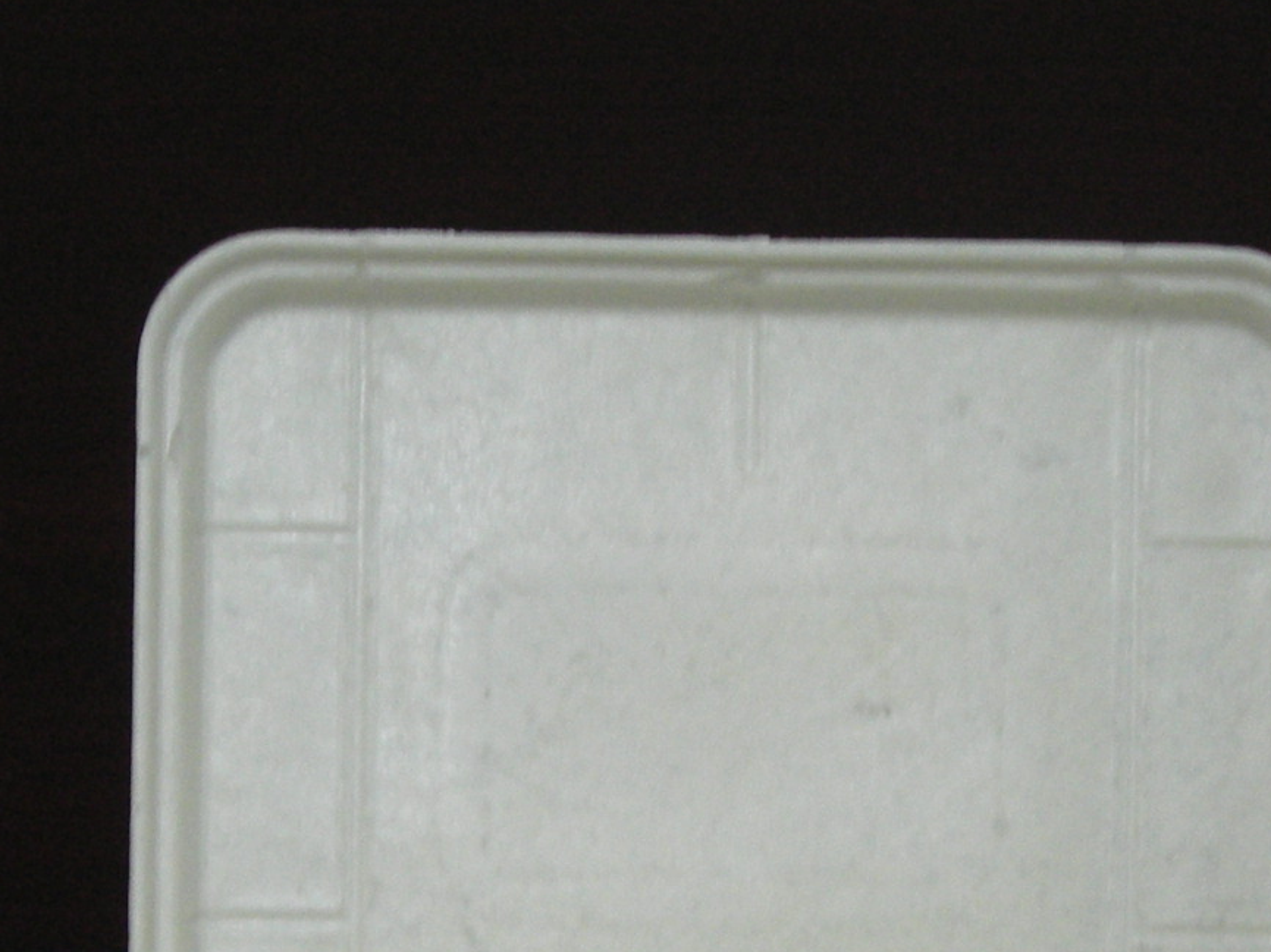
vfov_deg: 14.9
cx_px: 775
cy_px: 1039
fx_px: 3561
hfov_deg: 20.2
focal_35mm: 97
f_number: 3.3
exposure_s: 1/30
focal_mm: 6.8
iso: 182
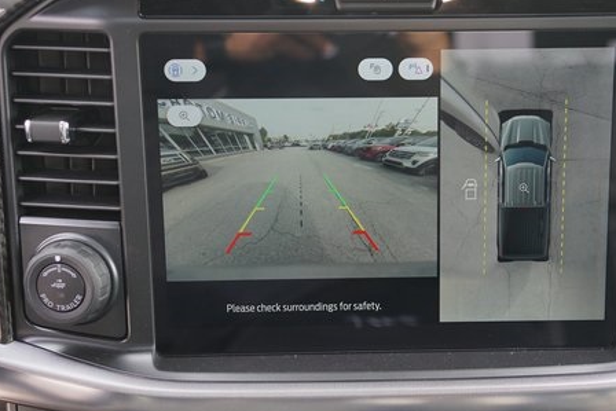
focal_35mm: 60
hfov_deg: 33.2
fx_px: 1027
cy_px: 197
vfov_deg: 22.6
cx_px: 389
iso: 1000
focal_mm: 42
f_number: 4
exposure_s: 1/160
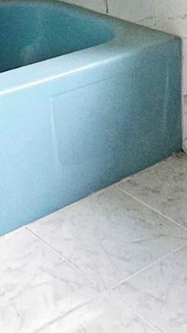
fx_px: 653
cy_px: -9
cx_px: 67
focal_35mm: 74
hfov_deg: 16.3
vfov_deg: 26.9
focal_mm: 2.22
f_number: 2.2
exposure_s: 1/120
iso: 125
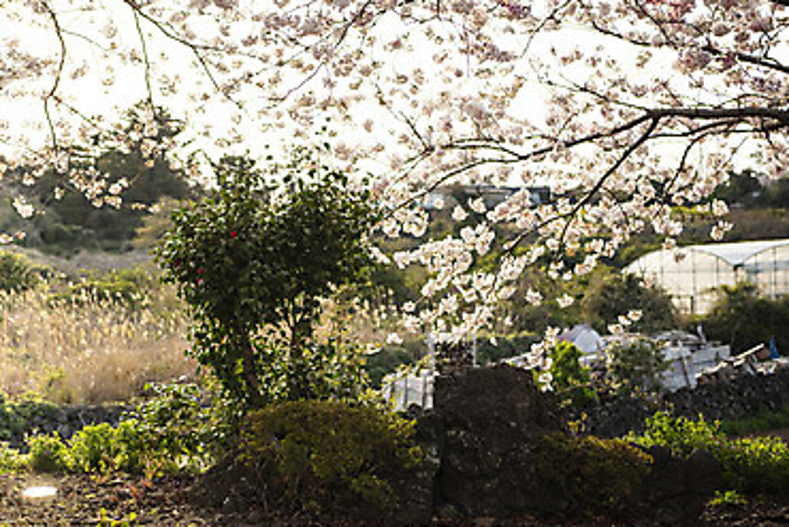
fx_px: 1491
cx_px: 191
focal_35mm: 68
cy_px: 247
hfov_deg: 29.2
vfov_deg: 20.0
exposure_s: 1/1000
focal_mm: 42
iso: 100
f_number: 2.8
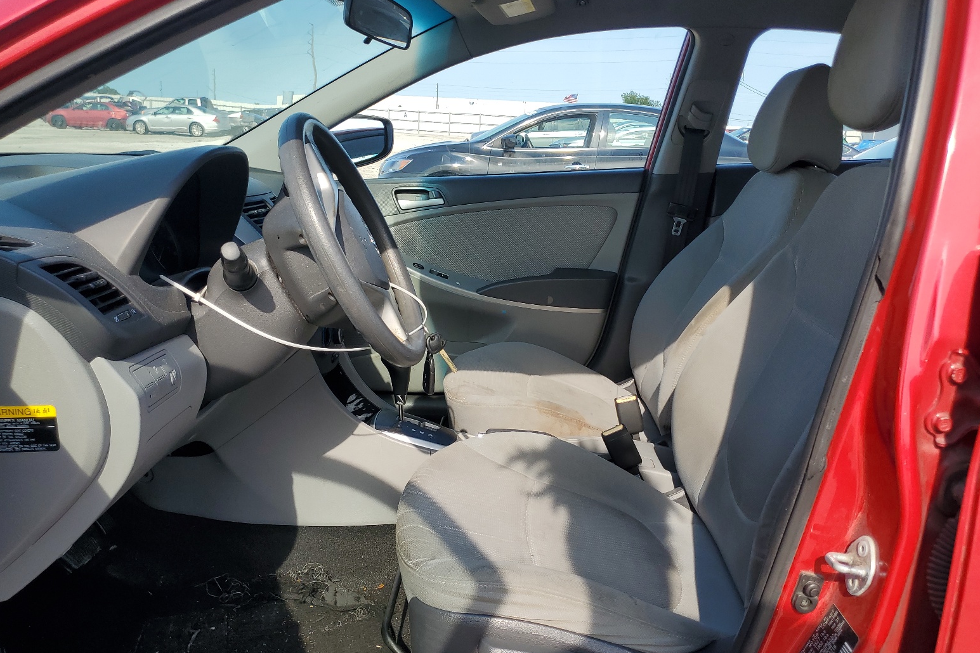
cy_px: 343
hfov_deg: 65.5
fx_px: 762
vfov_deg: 46.4
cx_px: 489
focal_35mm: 28
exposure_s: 1/1250
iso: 50
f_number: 1.5
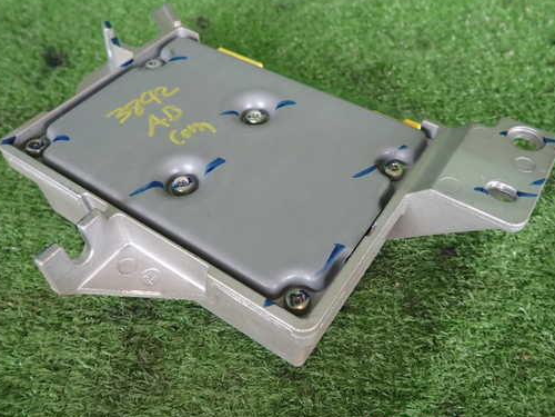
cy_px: 200
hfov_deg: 60.0
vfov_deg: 46.8
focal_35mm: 30
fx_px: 481
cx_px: 283
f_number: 2
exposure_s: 1/60
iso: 160
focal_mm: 4.5
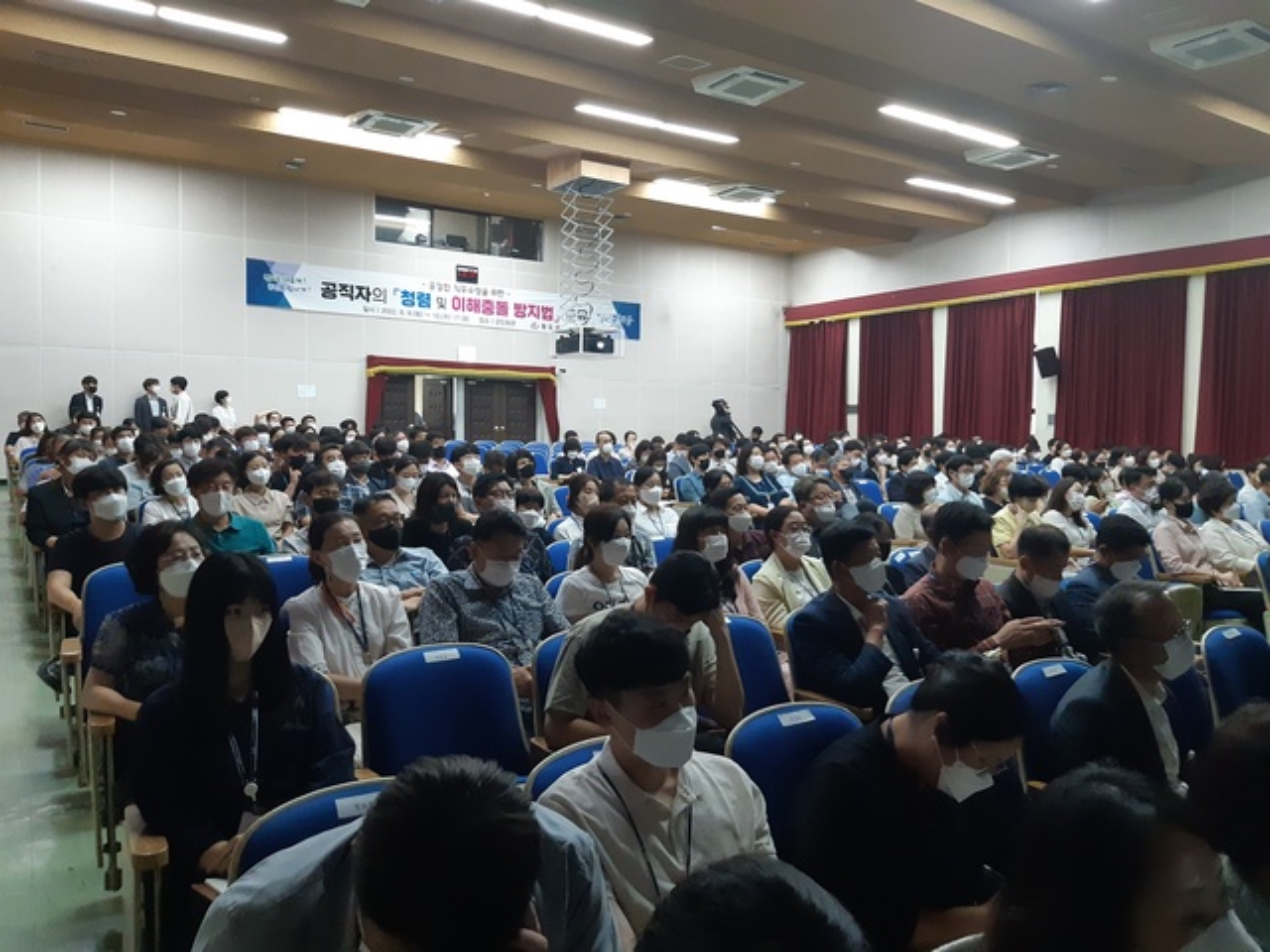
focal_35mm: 26
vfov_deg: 53.1
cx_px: 635
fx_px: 954
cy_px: 476
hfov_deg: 67.3
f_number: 1.7
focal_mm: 3.93
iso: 250
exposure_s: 1/60
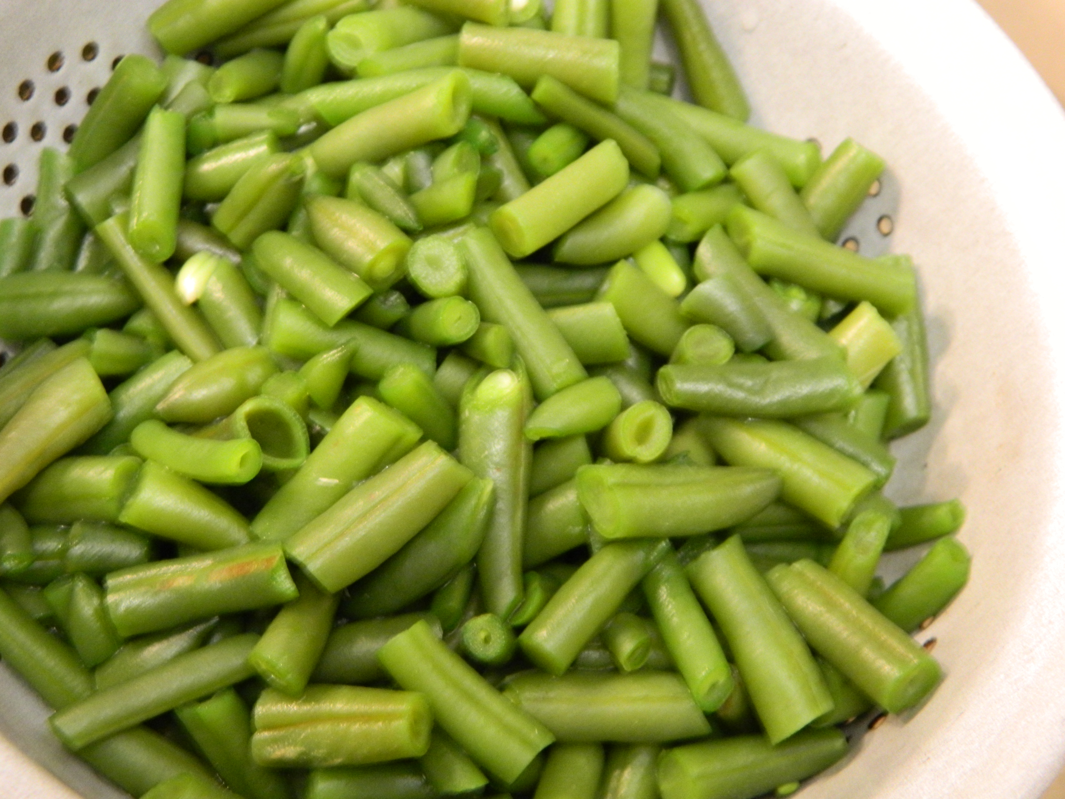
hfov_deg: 33.8
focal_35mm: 57
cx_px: 532
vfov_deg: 25.7
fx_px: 1754
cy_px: 400
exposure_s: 1/2
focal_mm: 10.2
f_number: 3.8
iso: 400
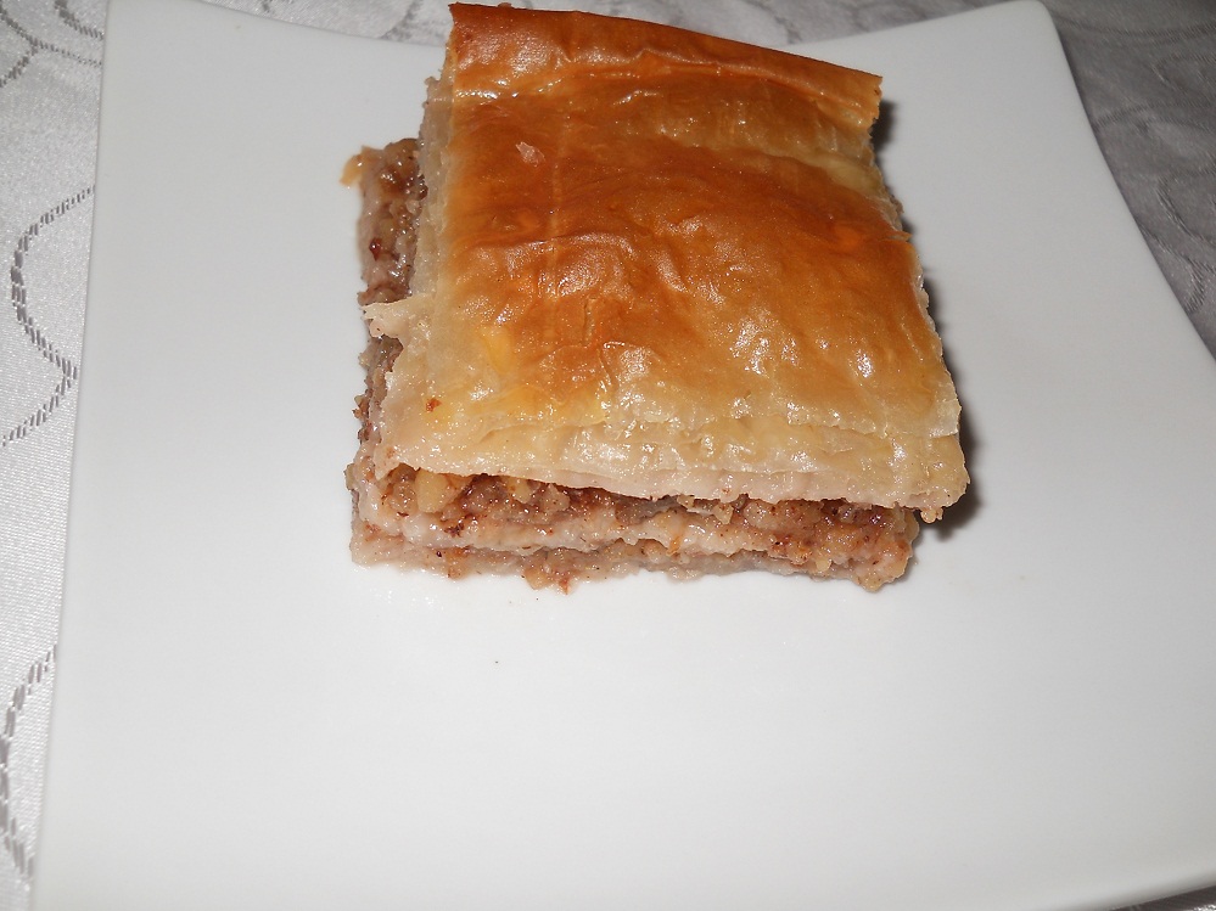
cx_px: 608
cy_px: 456
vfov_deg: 35.1
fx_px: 1440
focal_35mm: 41
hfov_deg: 45.8
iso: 80
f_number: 5.5
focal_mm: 6.72
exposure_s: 1/30
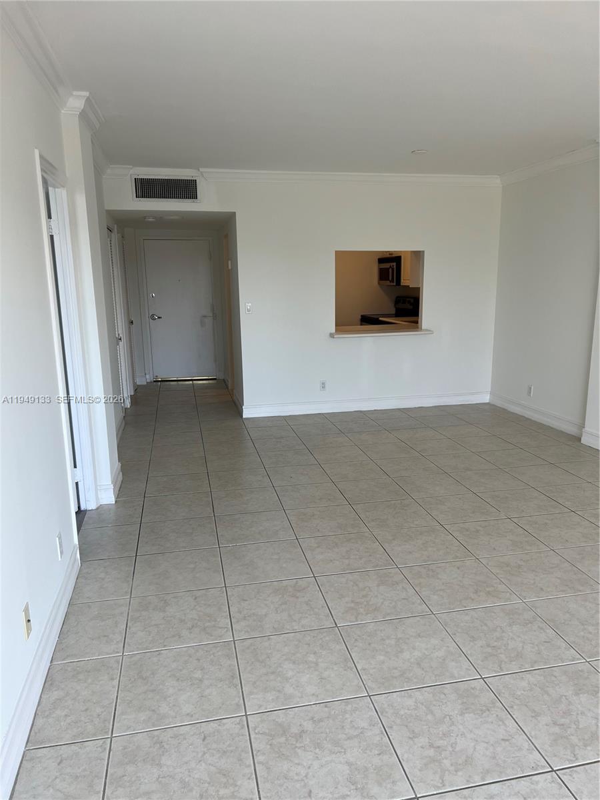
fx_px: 601
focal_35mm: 26
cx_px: 300
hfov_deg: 53.1
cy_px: 400
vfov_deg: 67.3
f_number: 1.5
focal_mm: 5.7
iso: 32
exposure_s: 1/135
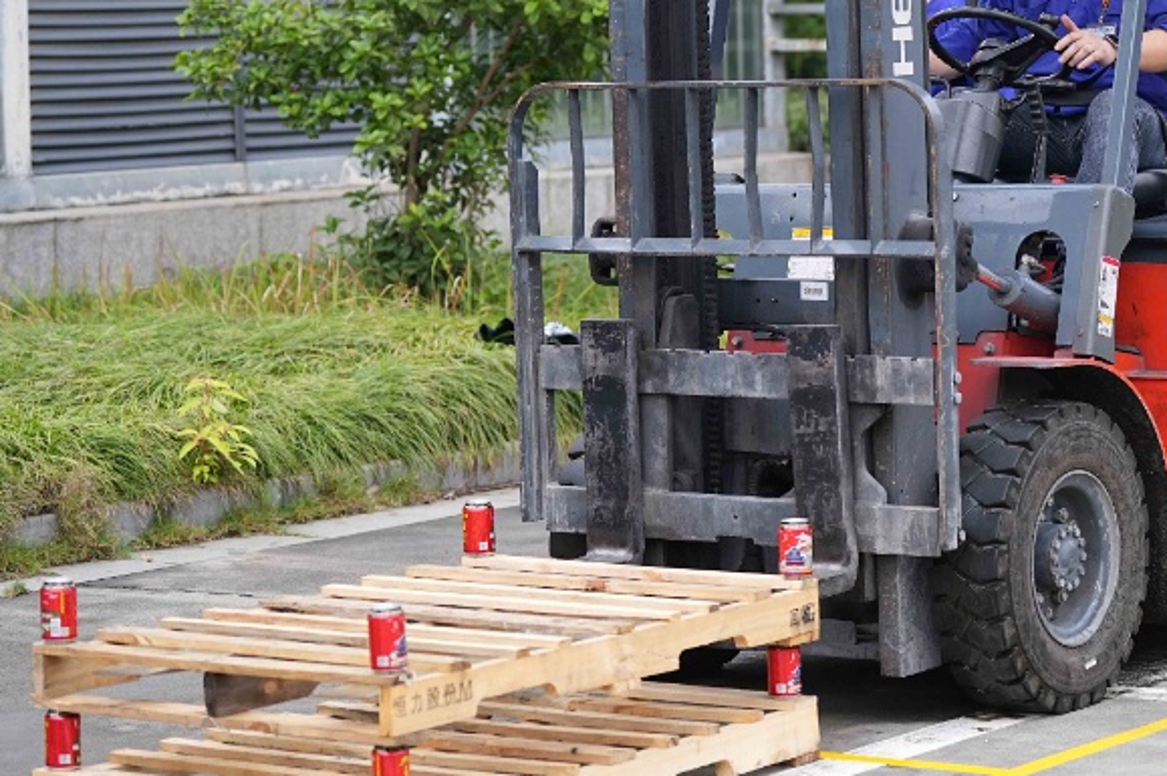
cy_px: 242
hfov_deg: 16.9
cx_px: 834
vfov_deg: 11.3
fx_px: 3919
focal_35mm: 121
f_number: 2.8
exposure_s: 1/640
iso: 320
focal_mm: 70
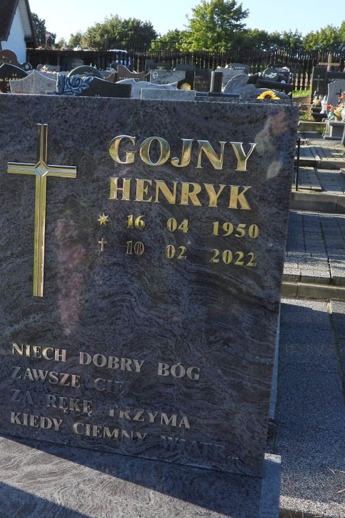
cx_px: 88
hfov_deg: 27.2
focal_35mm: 49
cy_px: 261
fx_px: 705
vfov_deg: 40.4
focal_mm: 6.3
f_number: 3.2
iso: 100
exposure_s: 1/640
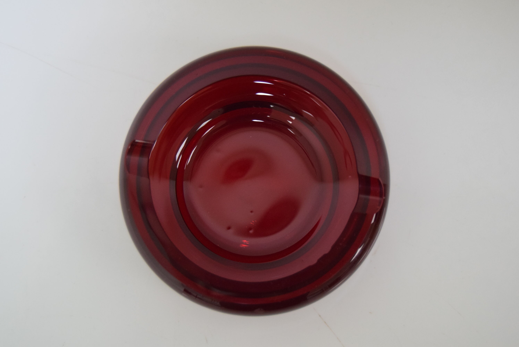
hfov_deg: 33.4
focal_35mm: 60
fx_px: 866
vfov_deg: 22.7
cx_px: 260
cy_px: 174
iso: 1600
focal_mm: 40
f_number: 5
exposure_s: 1/100
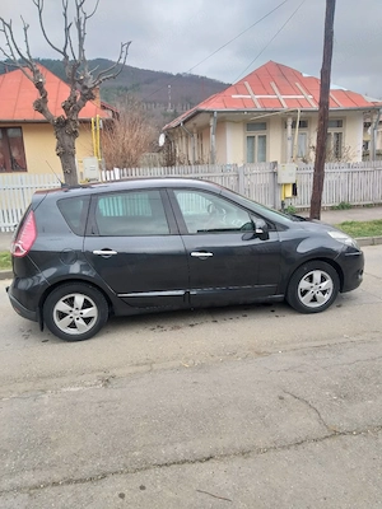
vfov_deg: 67.3
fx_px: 383
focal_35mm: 26
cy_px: 254
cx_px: 191
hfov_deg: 53.1
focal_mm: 3.93
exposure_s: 1/345
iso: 40
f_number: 1.7
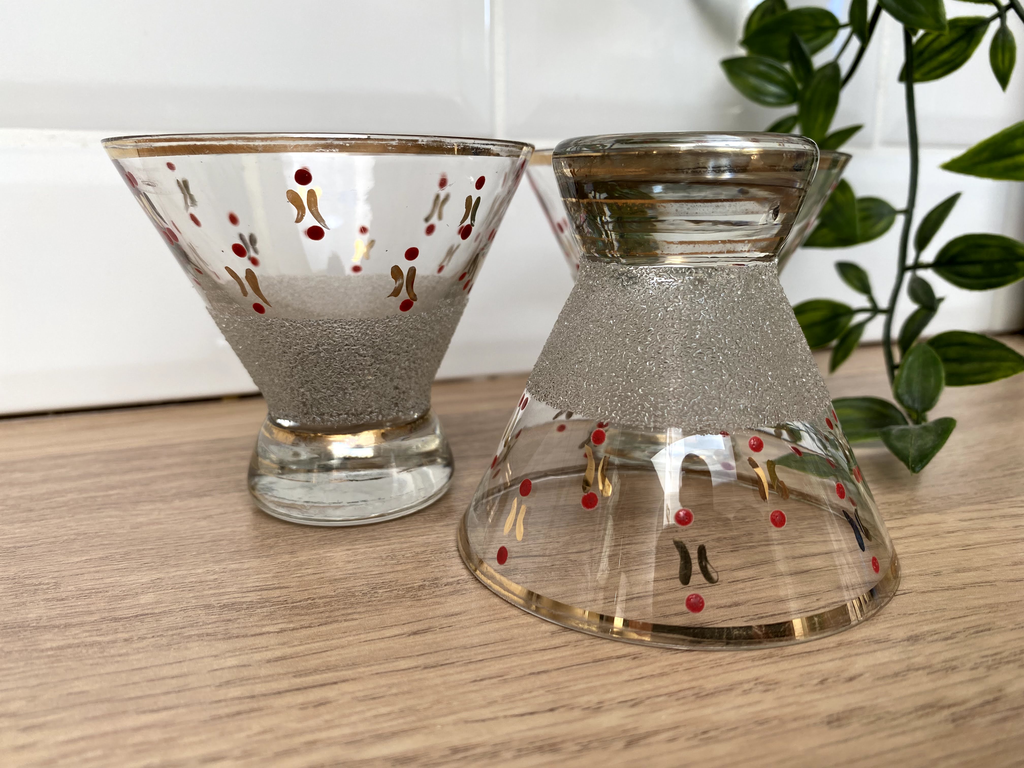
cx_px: 512
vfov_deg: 53.1
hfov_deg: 67.3
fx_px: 769
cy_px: 384
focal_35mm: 26
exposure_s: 1/122
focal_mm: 4.25
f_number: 1.8
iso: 32
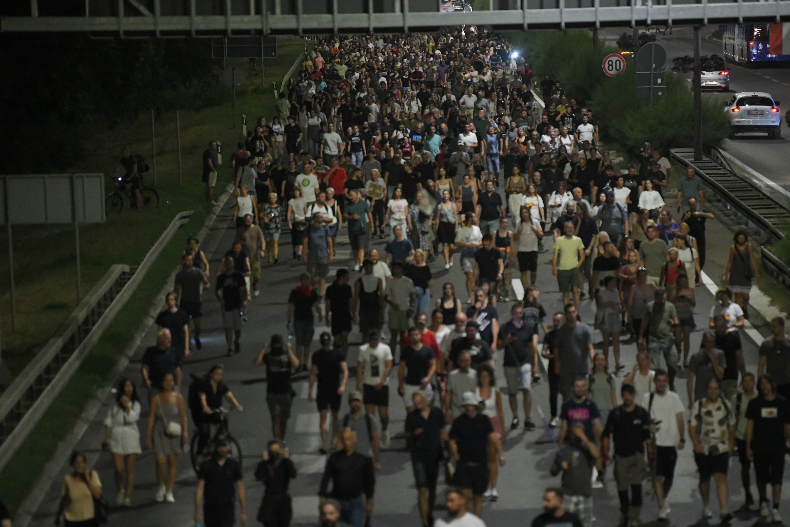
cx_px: 395
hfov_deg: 8.6
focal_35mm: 240
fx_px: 5266
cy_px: 264
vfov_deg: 5.7
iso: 10000
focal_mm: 200
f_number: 3.2
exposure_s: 1/250
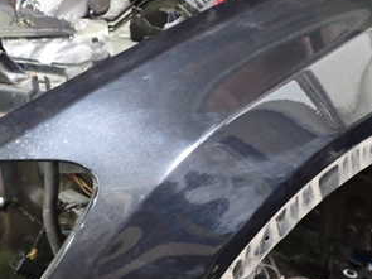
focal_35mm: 61
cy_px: 124
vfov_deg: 24.0
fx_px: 655
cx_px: 235
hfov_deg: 31.5
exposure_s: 1/25
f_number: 2.3
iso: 800
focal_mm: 5.4
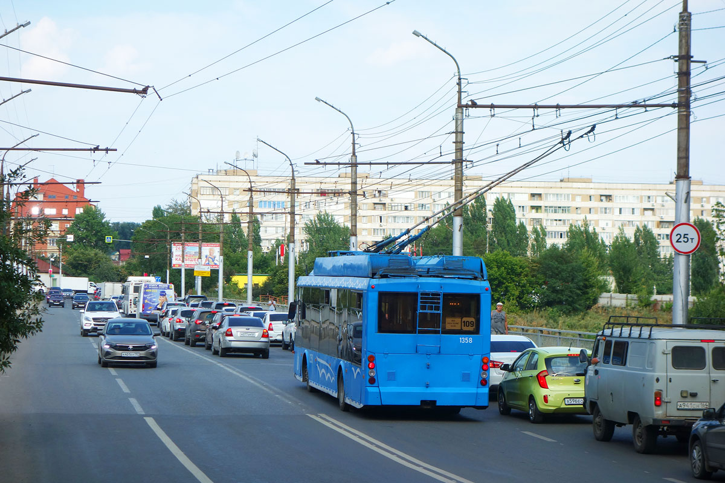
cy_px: 242
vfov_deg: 15.4
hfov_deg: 22.9
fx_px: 1792
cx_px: 362
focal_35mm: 89
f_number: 5
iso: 125
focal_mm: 33.2
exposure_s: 1/500
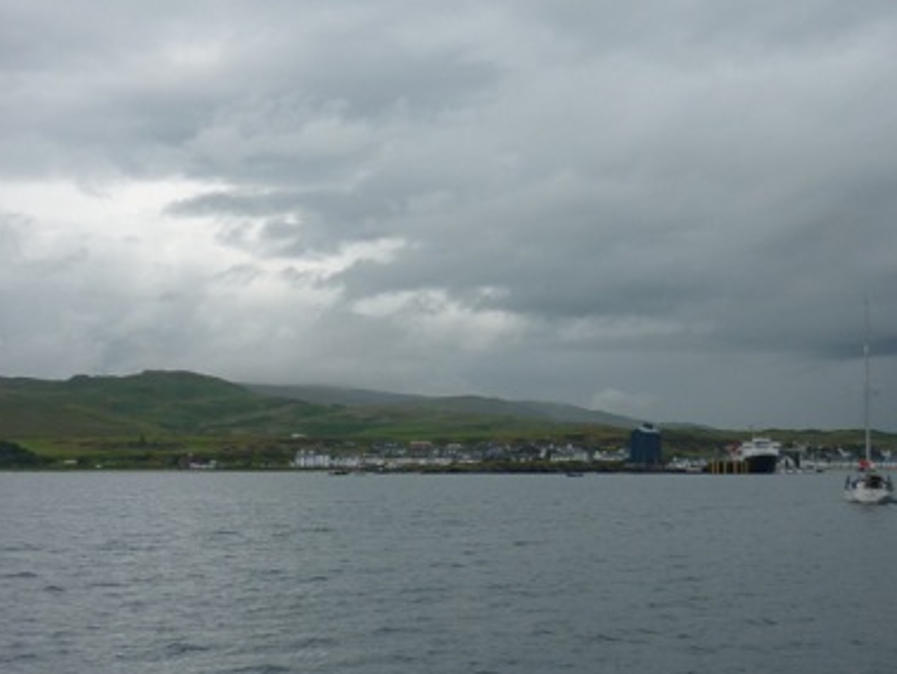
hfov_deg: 30.2
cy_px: 377
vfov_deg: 22.9
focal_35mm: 64
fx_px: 1659
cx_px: 508
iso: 80
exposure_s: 1/200
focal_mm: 6.4
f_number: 8
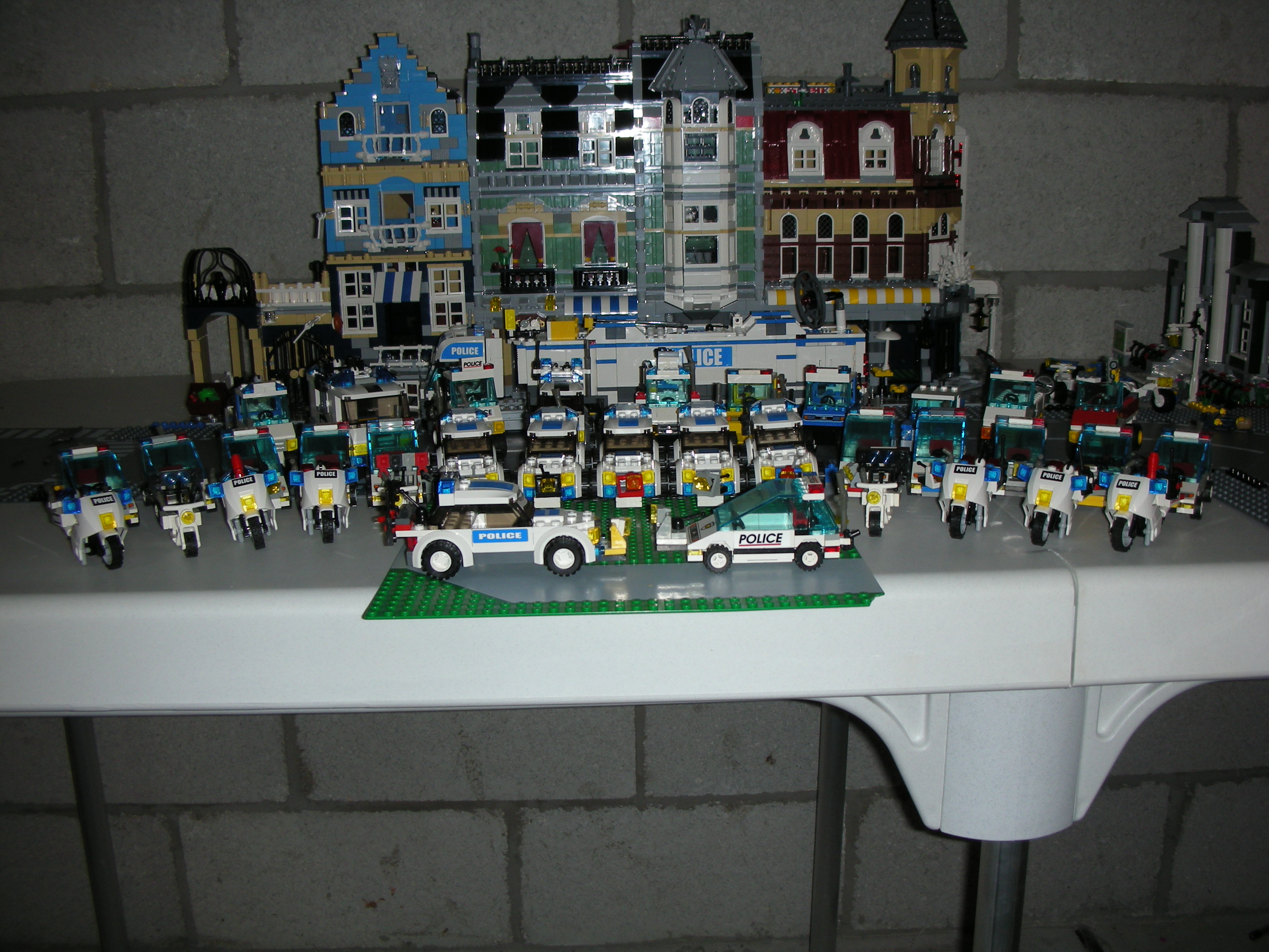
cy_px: 476
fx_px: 1283
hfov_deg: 52.6
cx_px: 634
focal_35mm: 35
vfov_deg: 40.7
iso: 50
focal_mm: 5.8
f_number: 2.8
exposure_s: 1/60
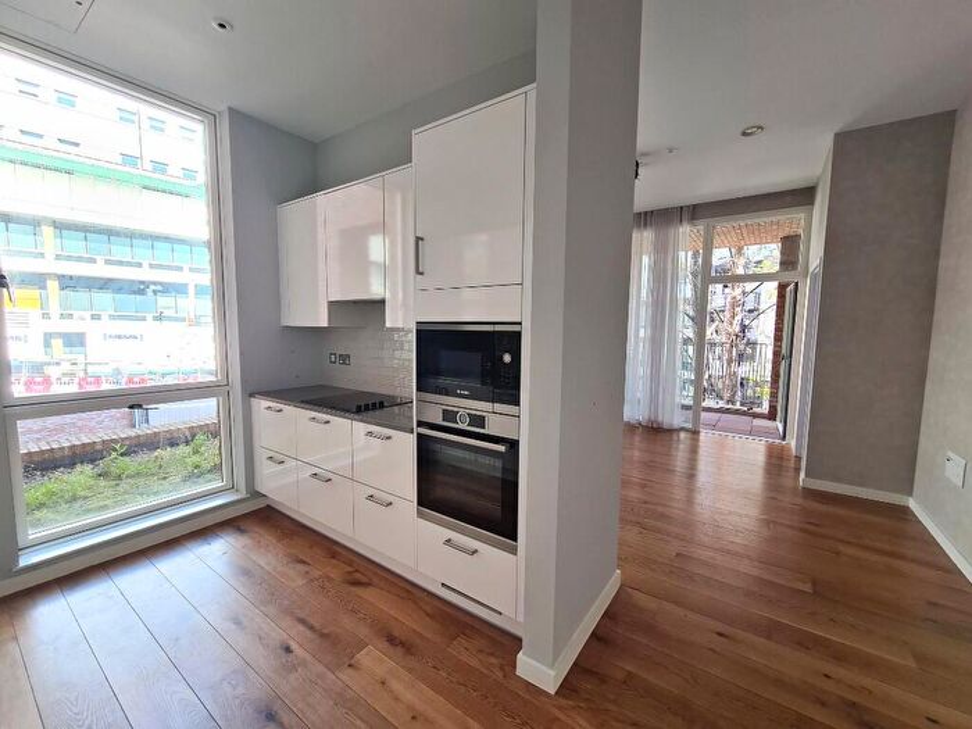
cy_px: 364
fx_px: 365
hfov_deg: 106.2
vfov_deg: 89.9
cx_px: 486
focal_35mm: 13
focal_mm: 2.2
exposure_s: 1/100
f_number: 2.2
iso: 100
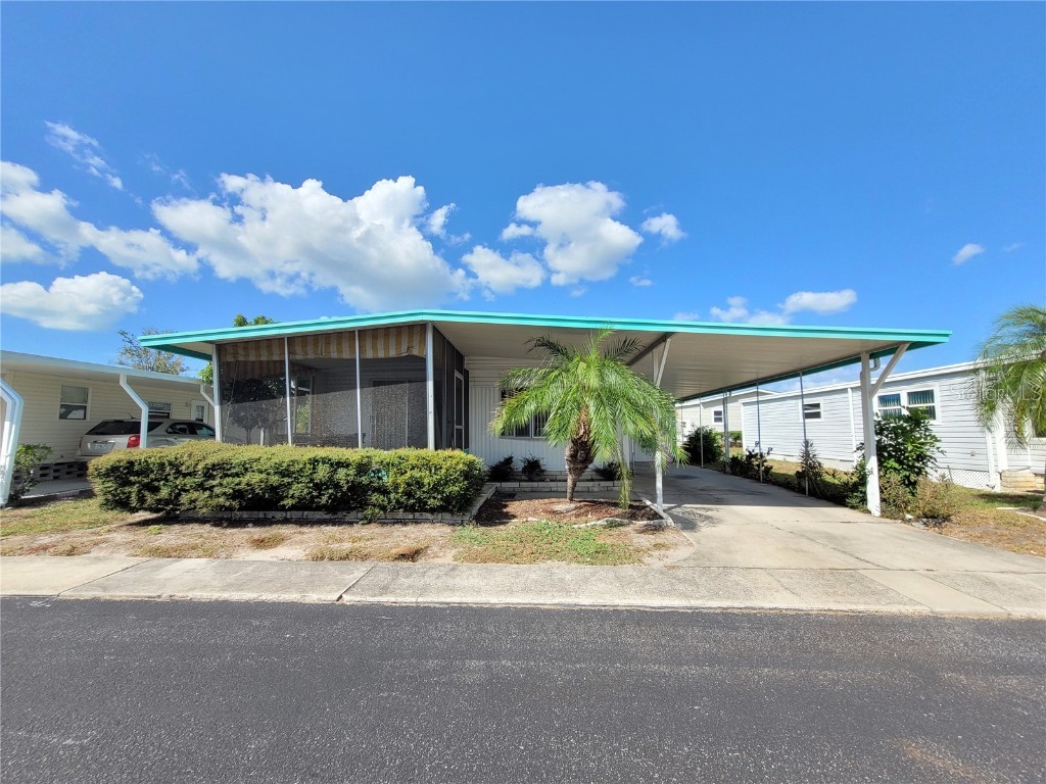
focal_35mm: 13
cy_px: 392
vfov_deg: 89.9
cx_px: 523
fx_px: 393
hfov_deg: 106.2
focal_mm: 1.74
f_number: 2.2
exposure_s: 1/924
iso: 40
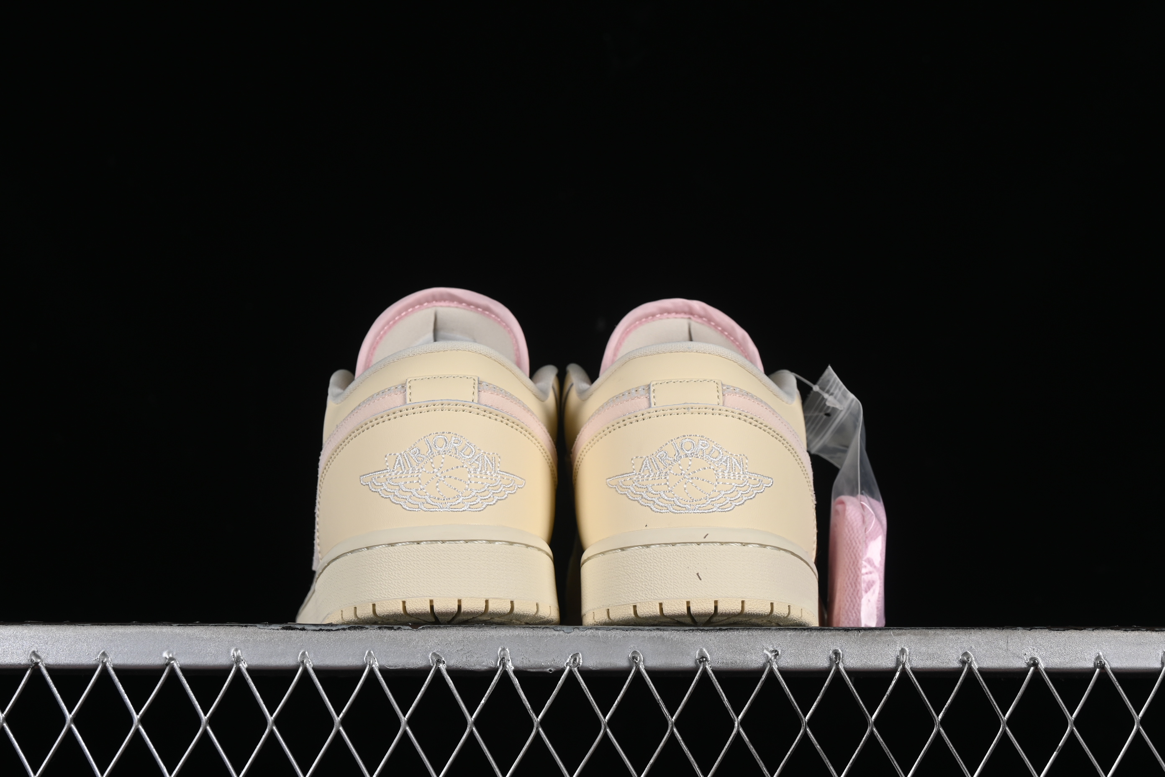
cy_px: 388
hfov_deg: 27.0
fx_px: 2427
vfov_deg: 18.2
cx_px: 582
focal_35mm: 75
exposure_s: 1/80
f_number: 8
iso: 160
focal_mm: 50
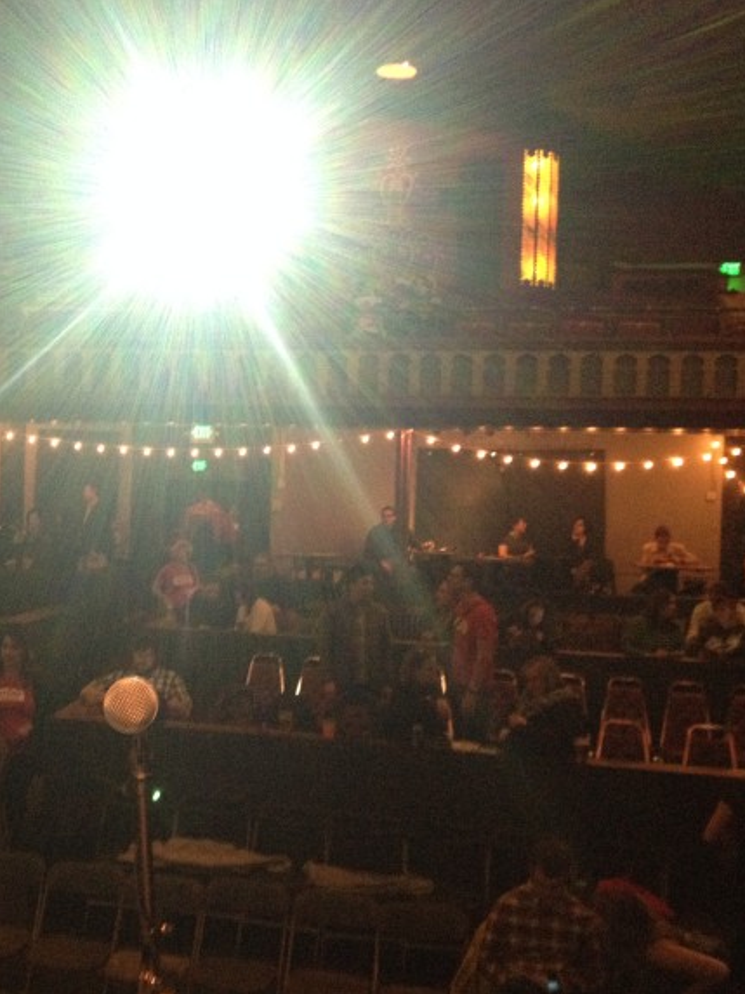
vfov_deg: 40.4
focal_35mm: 47
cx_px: 193
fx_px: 1349
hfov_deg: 30.4
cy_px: 497
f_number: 2.4
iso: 400
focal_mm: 4.28
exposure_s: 1/15
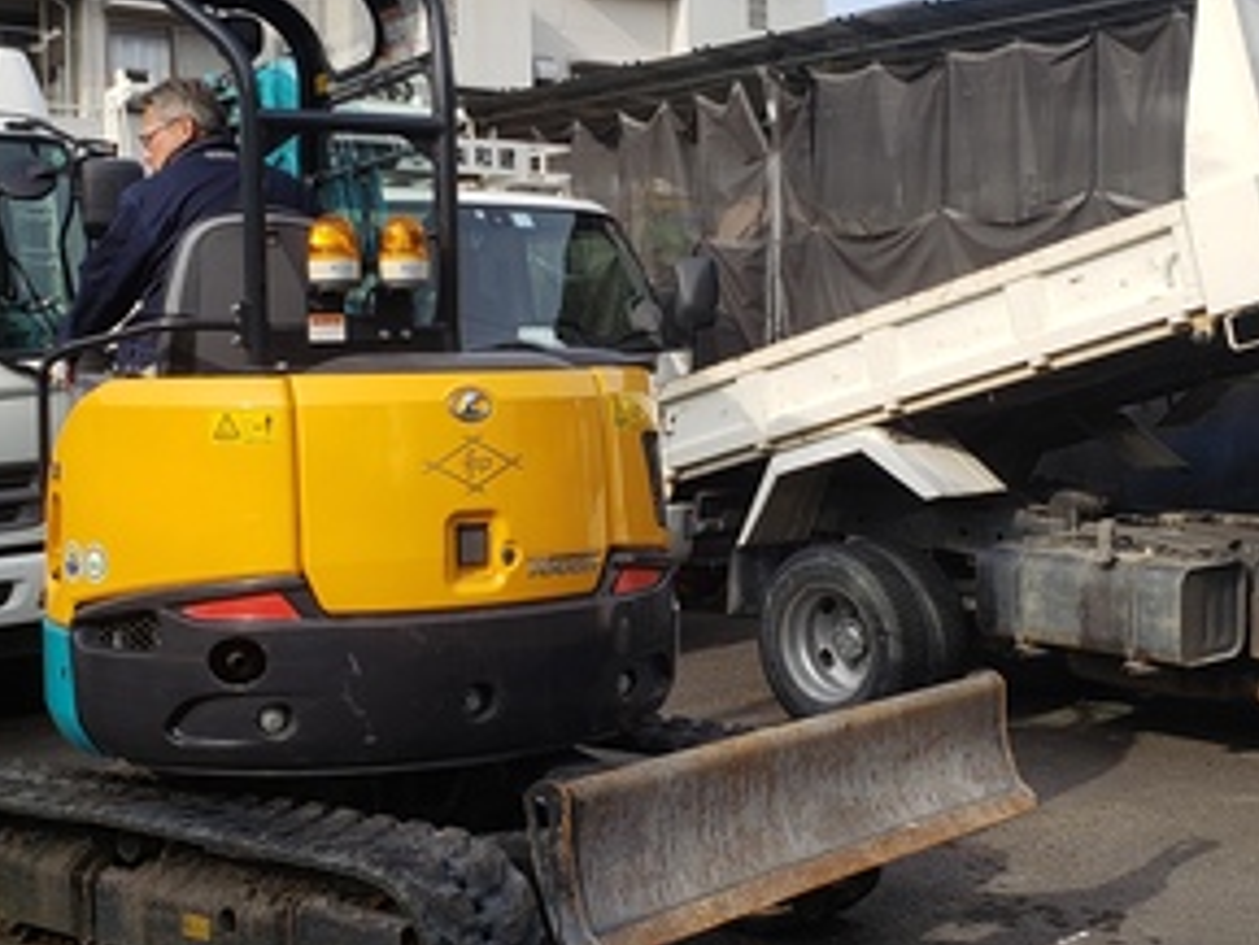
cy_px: 414
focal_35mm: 54
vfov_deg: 27.0
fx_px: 1965
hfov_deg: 35.5
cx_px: 701
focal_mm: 4.3
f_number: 2.4
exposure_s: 1/787
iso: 50
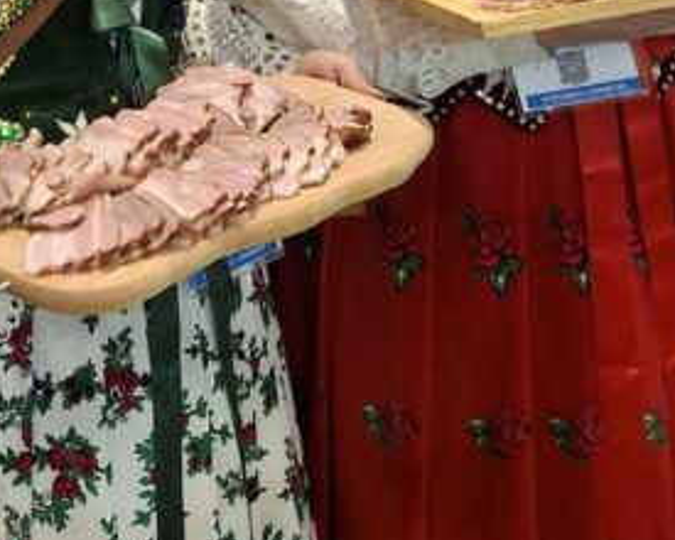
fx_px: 1818
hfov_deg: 20.9
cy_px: -464
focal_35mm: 91
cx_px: 187
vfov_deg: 14.6
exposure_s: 1/50
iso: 200
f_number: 1.8
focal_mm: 4.69
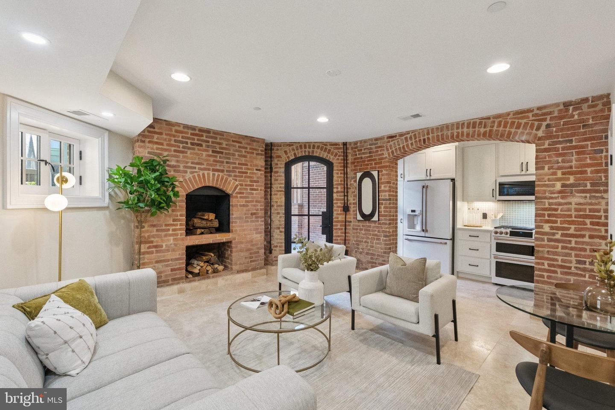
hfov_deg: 96.7
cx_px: 308
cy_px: 205
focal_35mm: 16
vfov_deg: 73.8
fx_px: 273
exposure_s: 1/160
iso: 8000
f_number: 8
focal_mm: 16
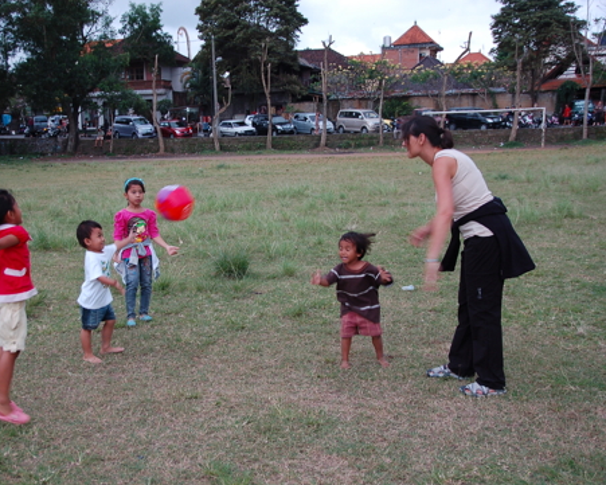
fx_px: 861
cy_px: 245
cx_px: 239
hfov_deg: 38.6
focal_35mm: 48
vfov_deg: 31.5
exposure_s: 1/50
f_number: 4
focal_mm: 28
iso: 200
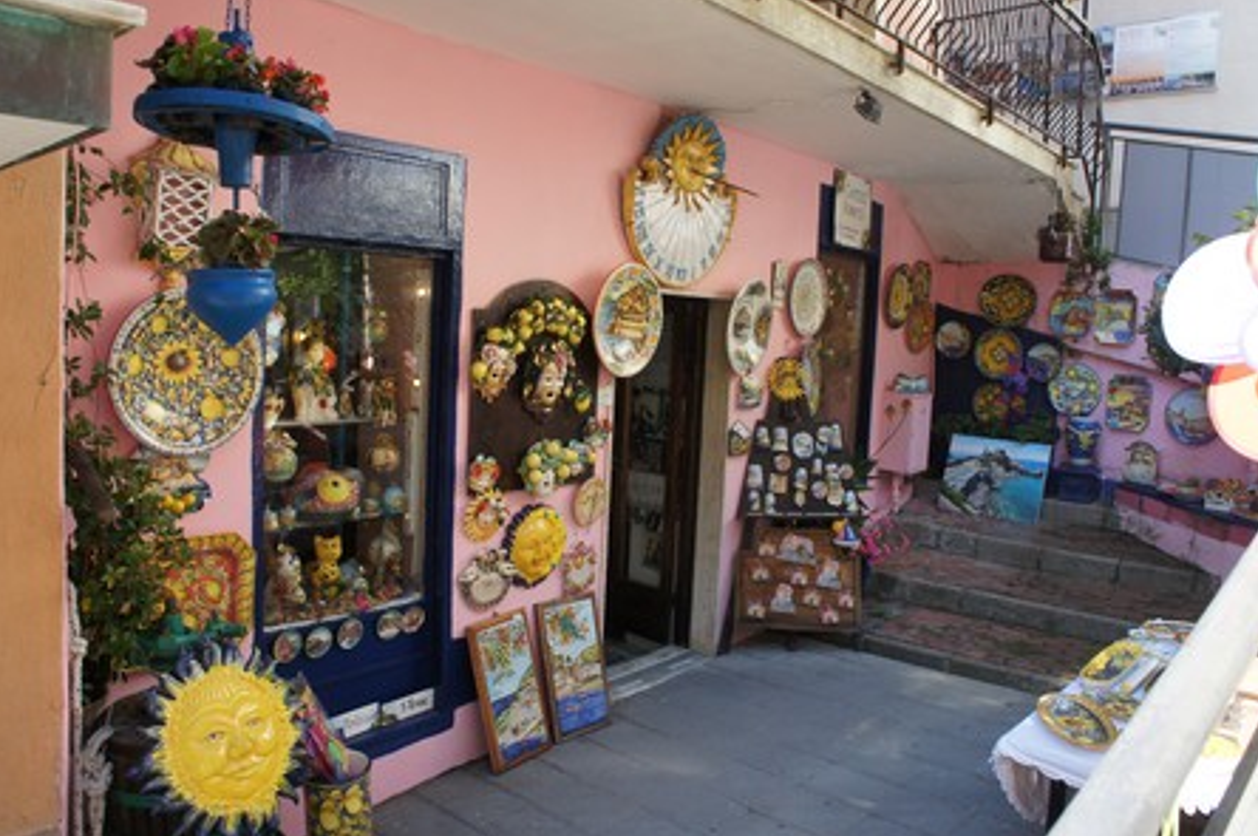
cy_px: 414
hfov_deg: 65.5
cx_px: 629
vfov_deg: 46.3
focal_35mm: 28
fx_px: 977
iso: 500
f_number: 5.6
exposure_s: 1/250
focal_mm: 18
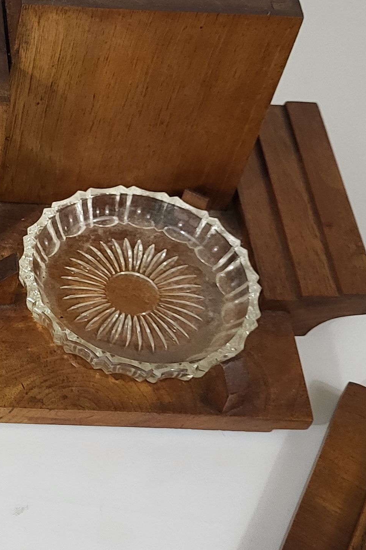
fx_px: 1144
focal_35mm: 75
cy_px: 215
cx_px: -126
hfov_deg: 17.0
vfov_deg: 26.9
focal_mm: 5.4
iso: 320
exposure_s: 1/100
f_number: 1.8
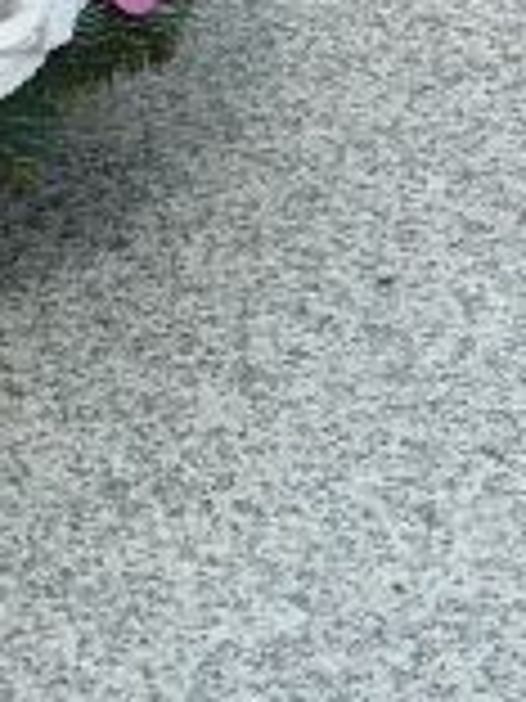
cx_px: -297
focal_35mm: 160
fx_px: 3242
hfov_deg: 9.0
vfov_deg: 12.1
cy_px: -76
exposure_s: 1/400
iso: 80
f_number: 5
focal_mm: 5.8
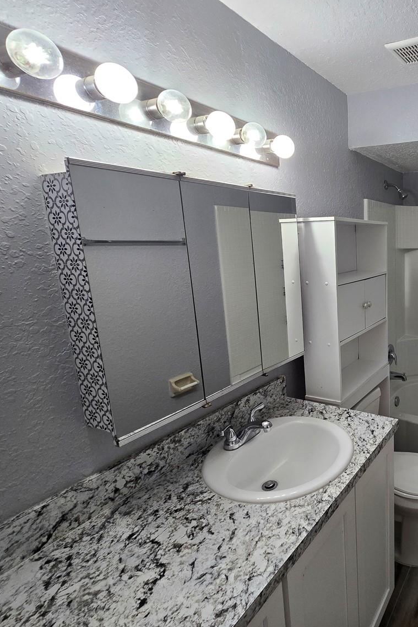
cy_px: 317
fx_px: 331
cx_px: 383
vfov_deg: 86.9
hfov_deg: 55.2
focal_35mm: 19
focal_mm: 2.2
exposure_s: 1/60
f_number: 2.2
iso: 80
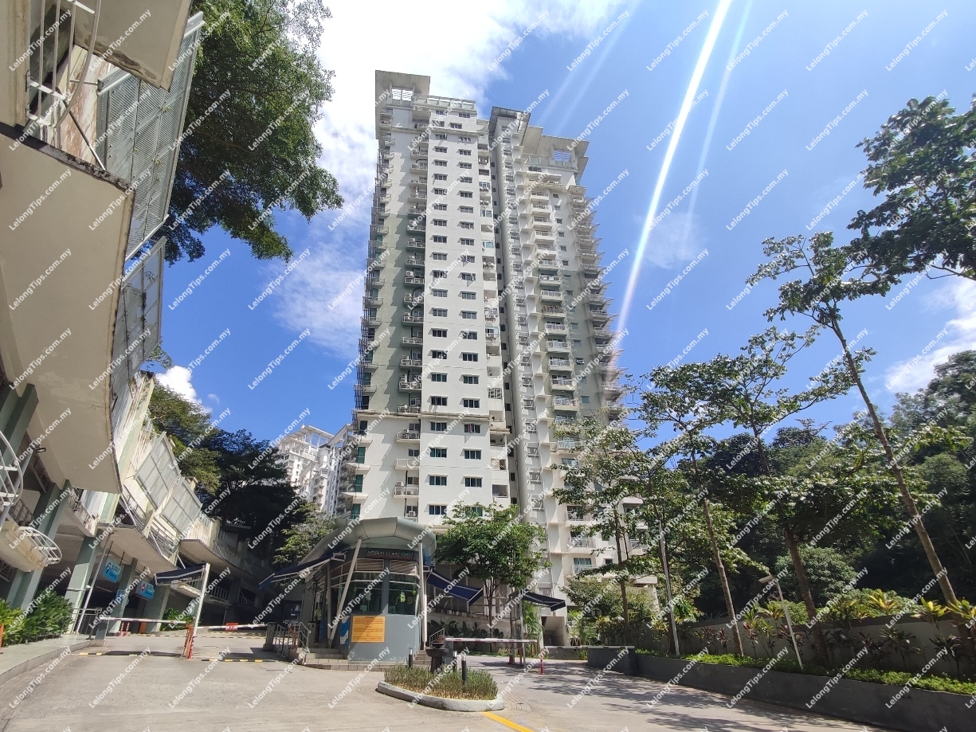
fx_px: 451
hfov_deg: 94.5
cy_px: 366
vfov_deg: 78.1
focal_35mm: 16
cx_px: 488
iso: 50
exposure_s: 1/1301
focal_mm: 1.65
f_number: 2.2
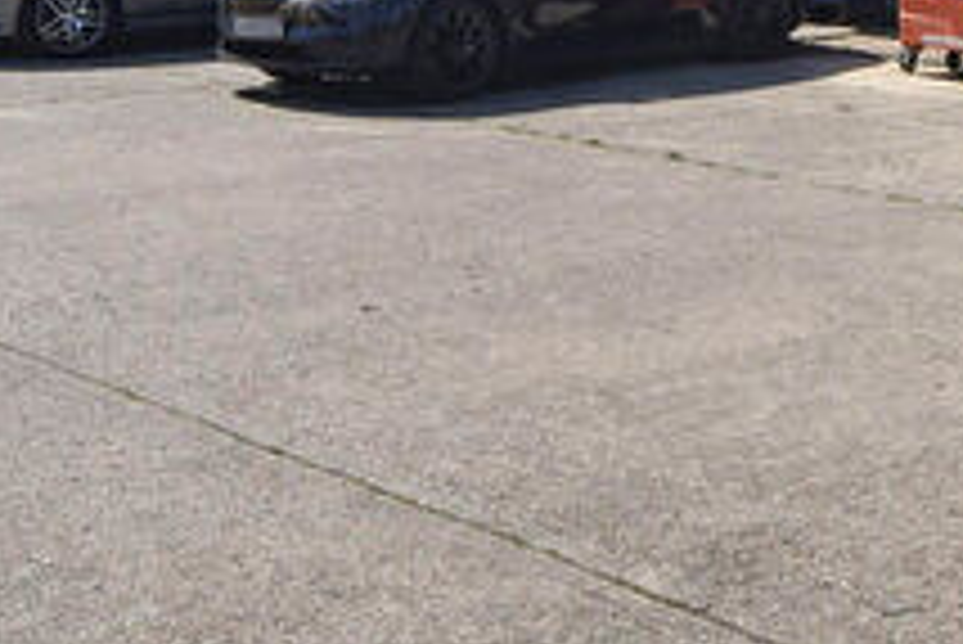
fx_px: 1971
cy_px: -272
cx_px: 986
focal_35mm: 74
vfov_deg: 17.1
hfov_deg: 25.9
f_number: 10
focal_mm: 15
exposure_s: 1/400
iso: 200
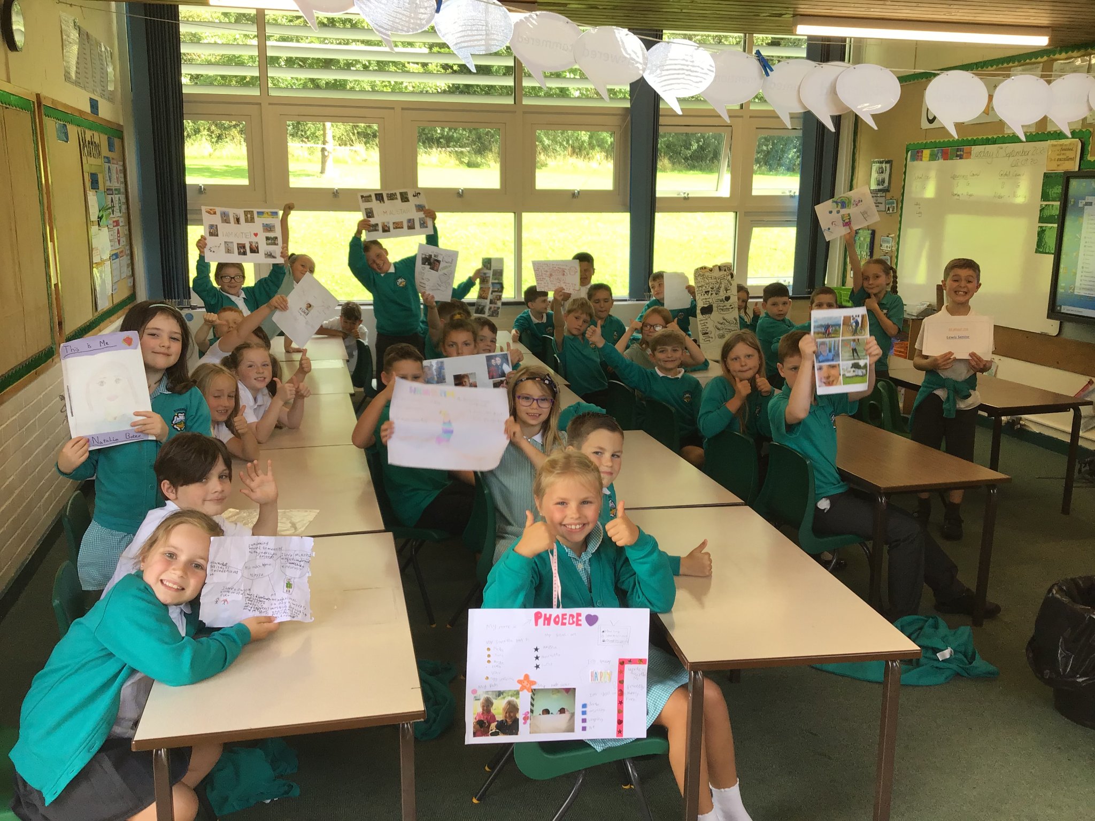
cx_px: 548
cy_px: 410
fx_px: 981
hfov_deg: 58.4
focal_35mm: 31
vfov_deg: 45.4
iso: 32
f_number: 2.4
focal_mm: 3.3
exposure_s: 1/50
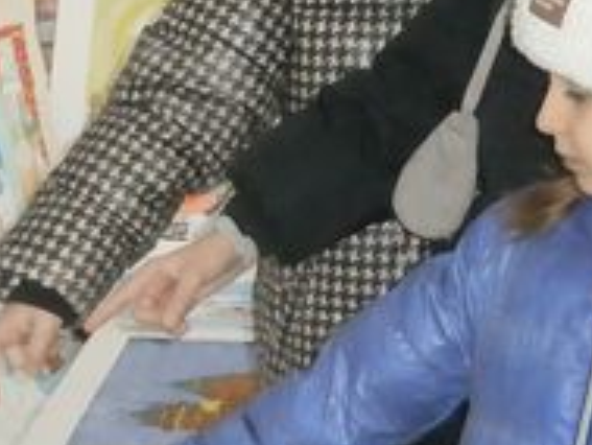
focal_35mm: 110
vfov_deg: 13.5
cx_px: 335
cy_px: 207
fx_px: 1882
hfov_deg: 17.9
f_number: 2.8
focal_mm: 4.7
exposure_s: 1/250
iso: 400
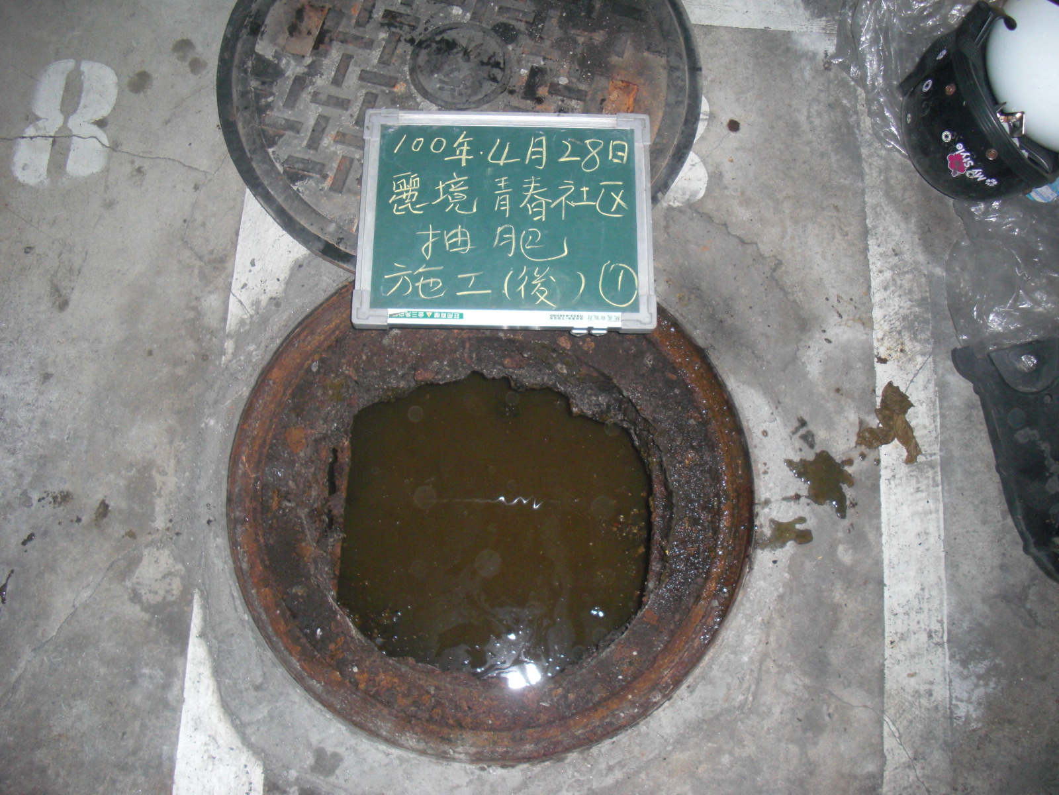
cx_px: 530
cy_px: 398
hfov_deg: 51.4
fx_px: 1101
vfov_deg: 39.7
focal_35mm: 36
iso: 200
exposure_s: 1/60
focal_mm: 6.3
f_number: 2.8
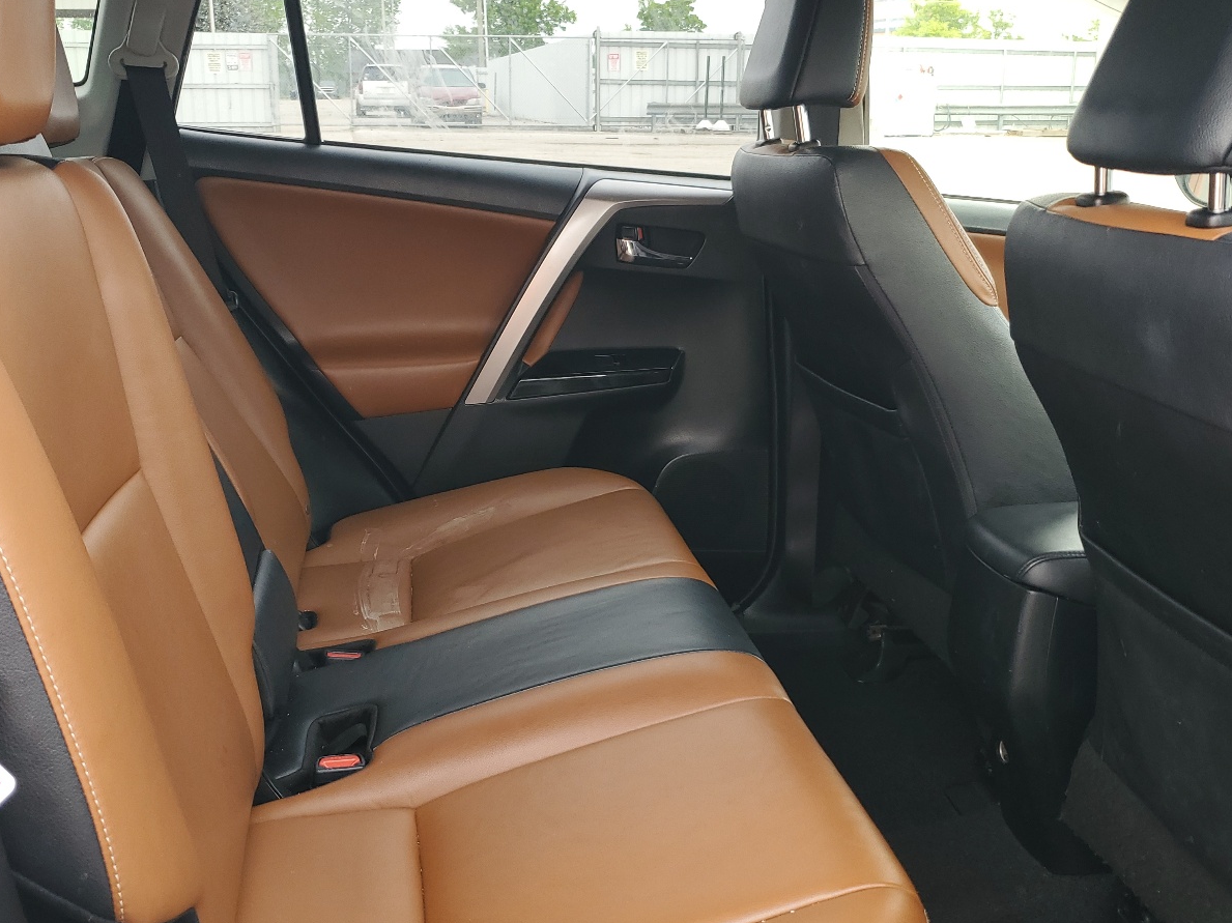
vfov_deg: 40.7
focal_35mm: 35
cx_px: 586
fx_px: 1245
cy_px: 462
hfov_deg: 52.6
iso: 50
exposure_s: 1/159
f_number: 1.5
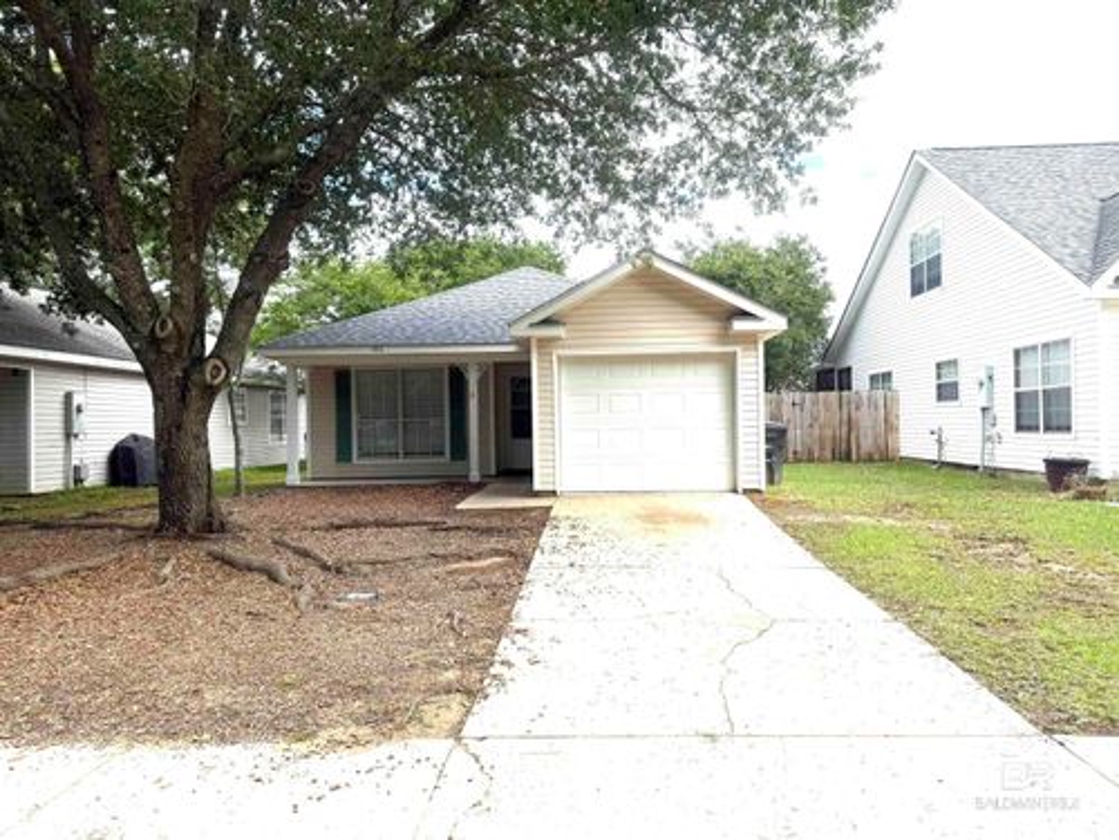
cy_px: 420
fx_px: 776
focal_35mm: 24
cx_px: 560
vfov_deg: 56.8
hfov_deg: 71.6
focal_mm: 6.76
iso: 80
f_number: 1.78
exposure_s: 1/2370
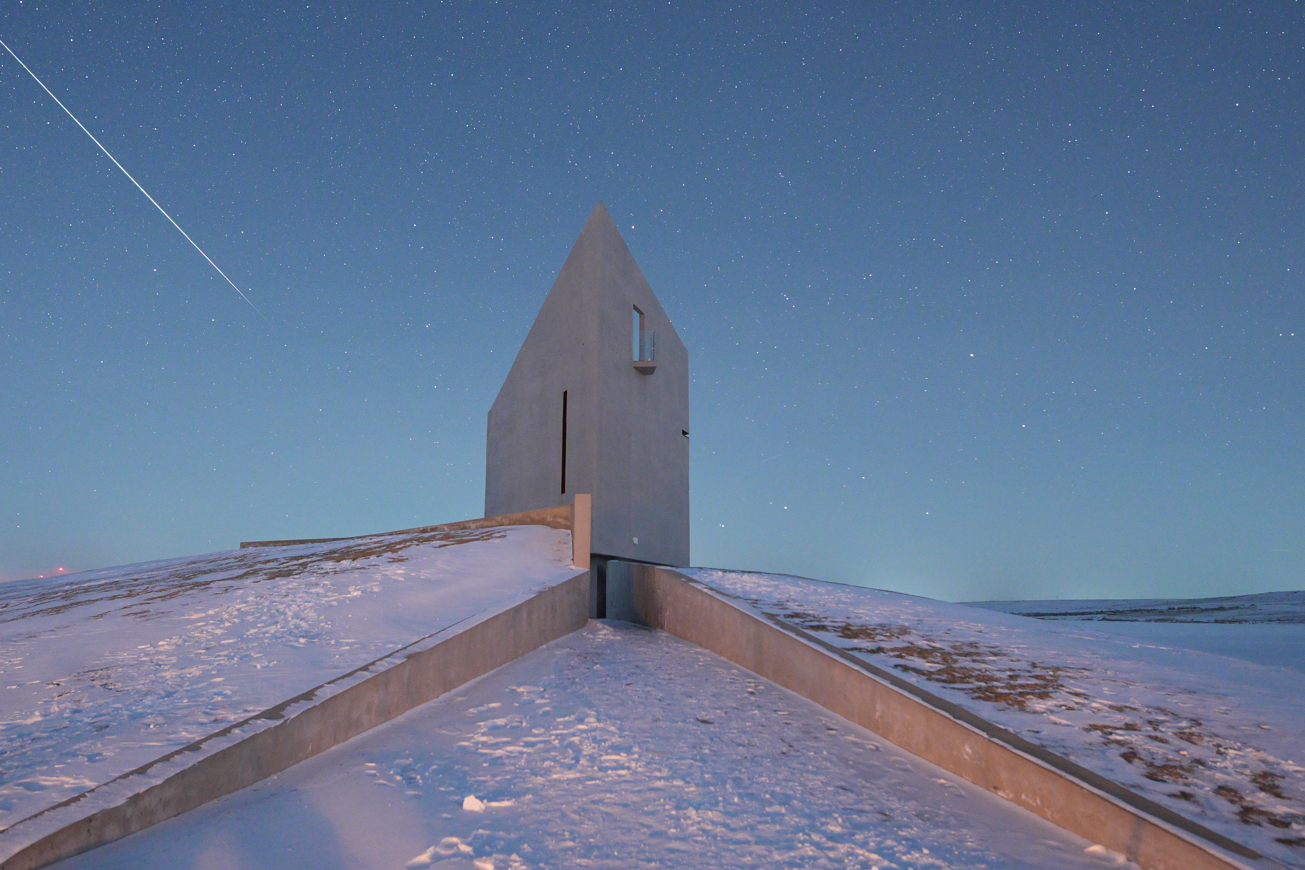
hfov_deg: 78.5
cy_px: 445
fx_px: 797
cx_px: 623
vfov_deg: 57.2
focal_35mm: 22
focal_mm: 14
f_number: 1.8
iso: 3200
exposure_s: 10
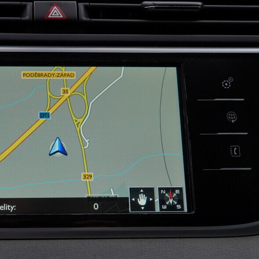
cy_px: 134
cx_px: 53
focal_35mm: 53
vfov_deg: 32.2
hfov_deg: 31.4
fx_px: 449
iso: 125
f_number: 5
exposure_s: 1/125
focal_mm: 24
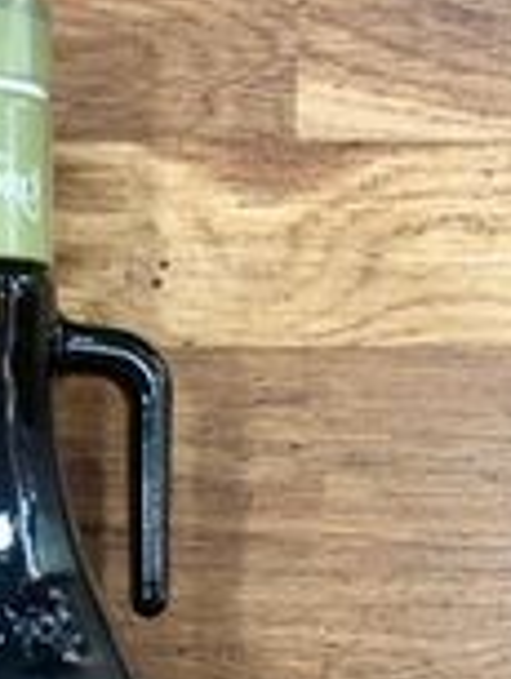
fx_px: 1533
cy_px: 686
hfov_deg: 18.6
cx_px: 36
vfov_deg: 23.9
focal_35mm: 78
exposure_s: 1/17
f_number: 1.8
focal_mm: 3.99
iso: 64
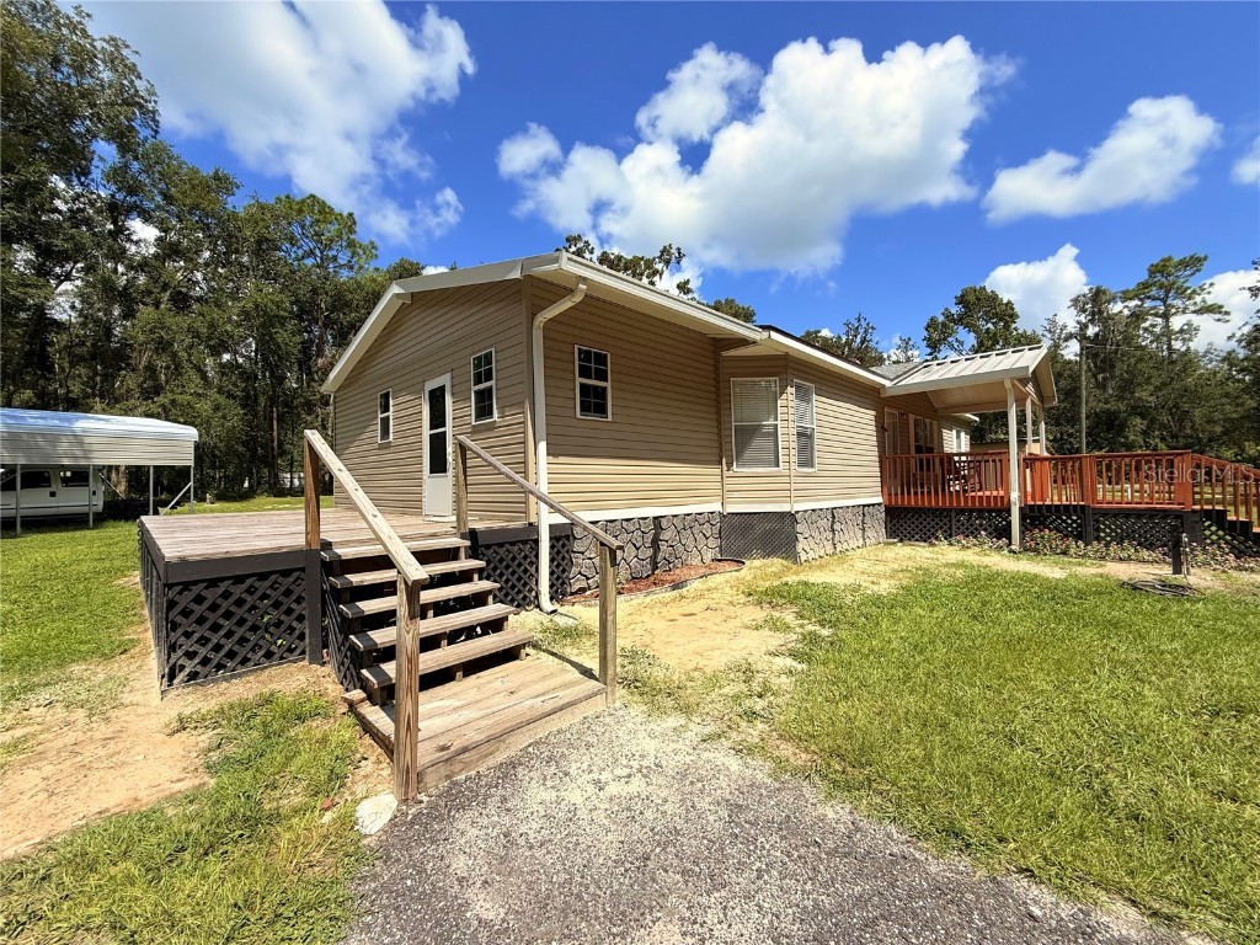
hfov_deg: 102.1
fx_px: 510
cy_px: 472
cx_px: 630
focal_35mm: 14
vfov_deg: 85.7
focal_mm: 2.22
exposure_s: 1/2320
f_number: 2.2
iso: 50
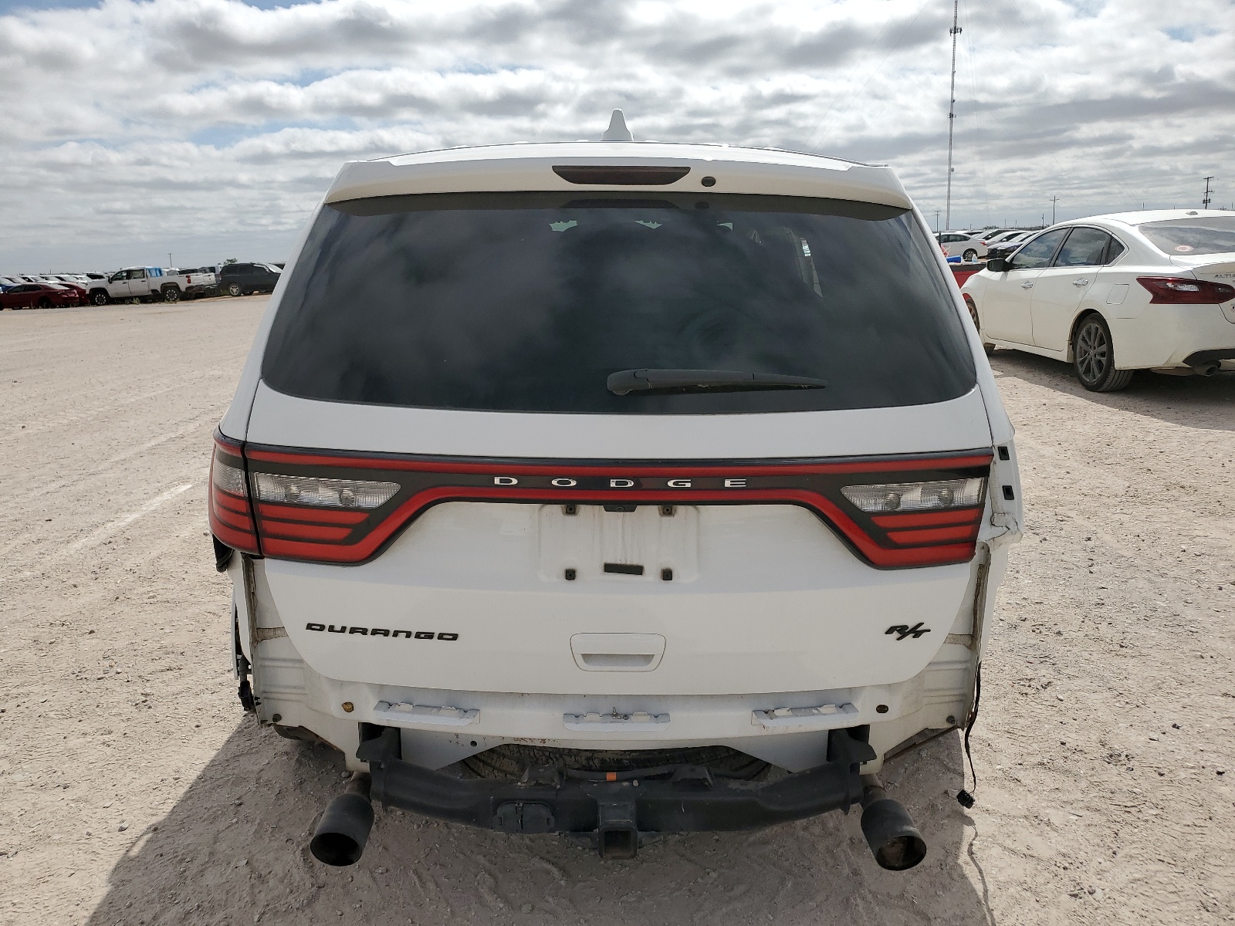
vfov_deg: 53.1
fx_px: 928
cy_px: 463
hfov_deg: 67.3
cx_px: 618
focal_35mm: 26
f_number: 1.5
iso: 50
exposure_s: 1/10000
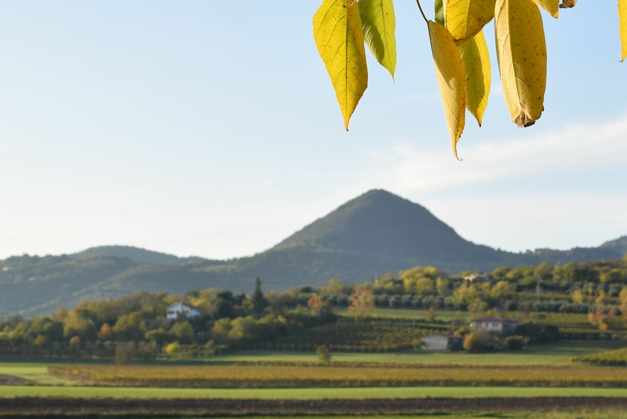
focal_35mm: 83
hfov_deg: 24.1
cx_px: 495
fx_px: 1446
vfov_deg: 16.4
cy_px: 293
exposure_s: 1/250
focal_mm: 28
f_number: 8
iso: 220
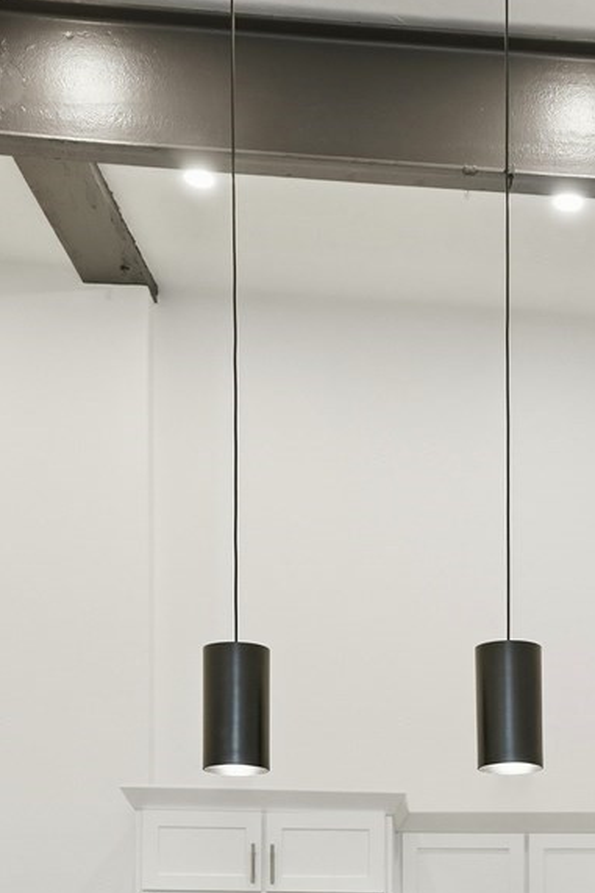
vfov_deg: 19.8
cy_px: 1177
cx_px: 523
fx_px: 2332
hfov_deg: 14.4
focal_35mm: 94
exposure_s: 1/640
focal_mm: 35
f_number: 5.6
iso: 800
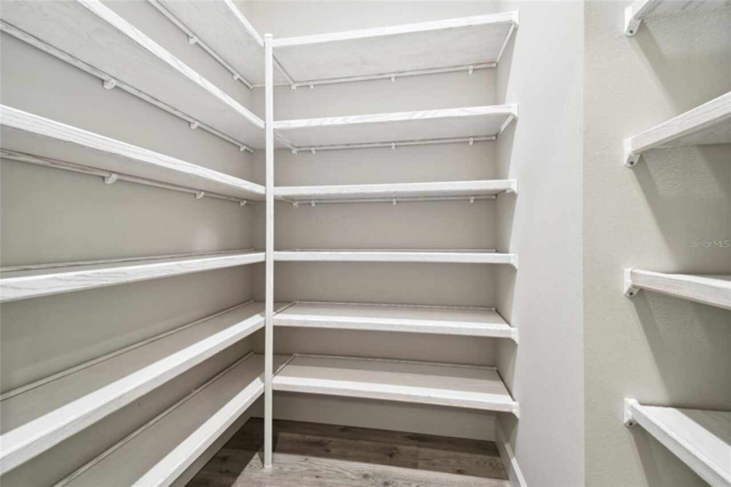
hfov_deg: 100.4
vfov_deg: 77.3
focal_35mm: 15
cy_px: 244
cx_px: 366
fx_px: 304
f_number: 7.1
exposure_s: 1/2.5
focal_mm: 10
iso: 100
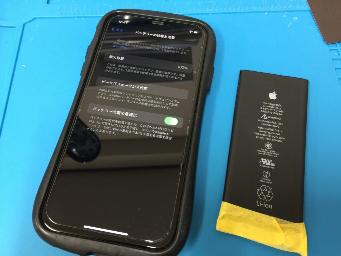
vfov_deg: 48.2
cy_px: 128
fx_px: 286
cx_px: 170
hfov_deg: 61.7
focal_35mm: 29
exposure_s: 1/17
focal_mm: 4.15
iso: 100
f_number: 2.2
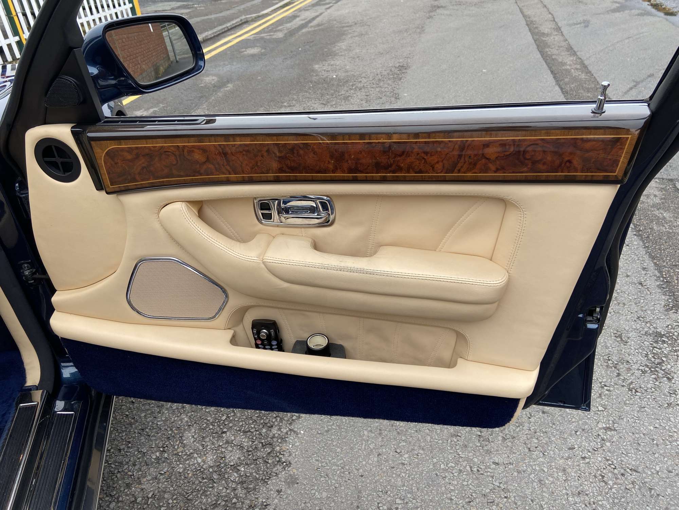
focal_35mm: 26
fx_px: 510
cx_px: 340
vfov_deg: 53.1
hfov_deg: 67.3
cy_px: 255
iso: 32
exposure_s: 1/122
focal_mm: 4.25
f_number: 1.8
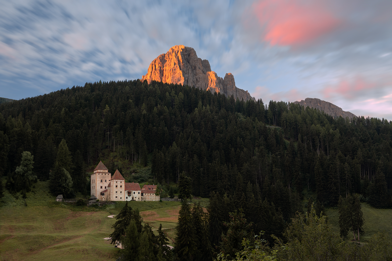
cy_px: 130
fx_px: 414
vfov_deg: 35.1
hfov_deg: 50.7
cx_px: 196
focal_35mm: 38
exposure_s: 5
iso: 64
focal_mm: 38
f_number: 11
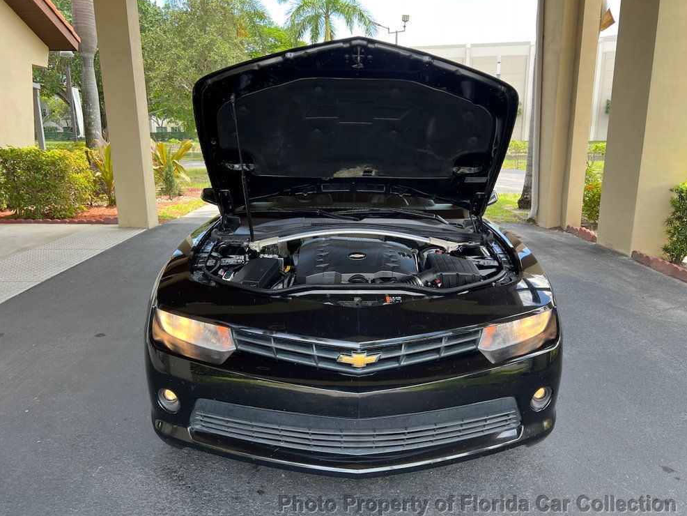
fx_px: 536
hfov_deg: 65.3
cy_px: 260
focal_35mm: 27
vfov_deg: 51.4
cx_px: 356
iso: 40
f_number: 1.5
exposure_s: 1/271
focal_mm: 5.7
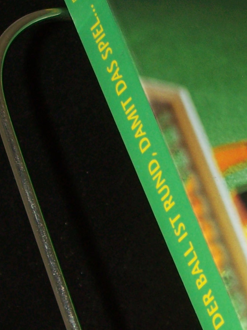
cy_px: 273
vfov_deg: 14.1
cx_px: 298
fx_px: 1323
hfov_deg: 10.5
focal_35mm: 139
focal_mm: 8.7
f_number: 3.2
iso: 80
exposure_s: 1/80
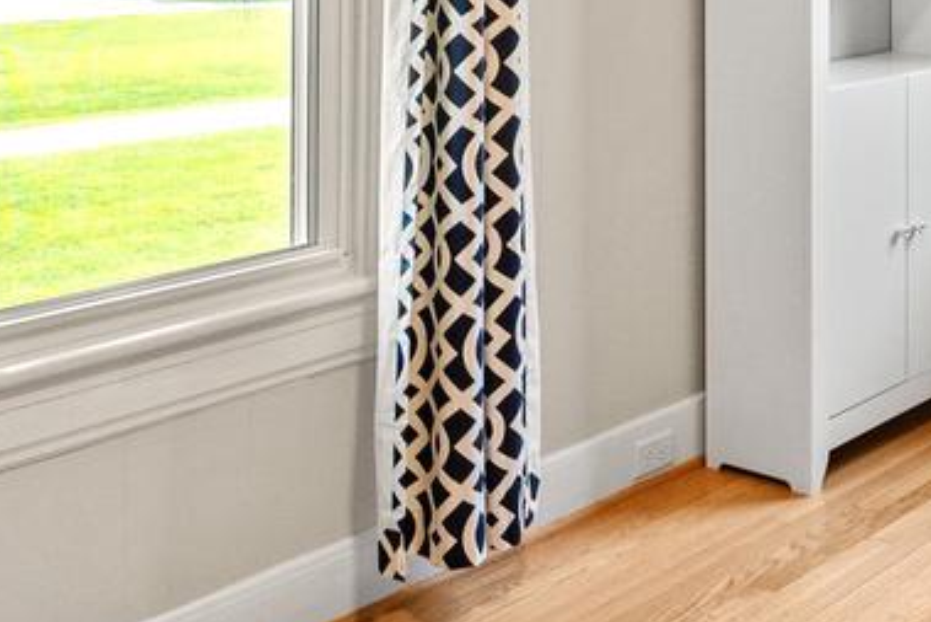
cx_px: 1002
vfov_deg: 21.1
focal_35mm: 60
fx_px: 1543
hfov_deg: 30.4
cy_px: -143
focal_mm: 15.7
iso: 1000
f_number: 8
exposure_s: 1/60
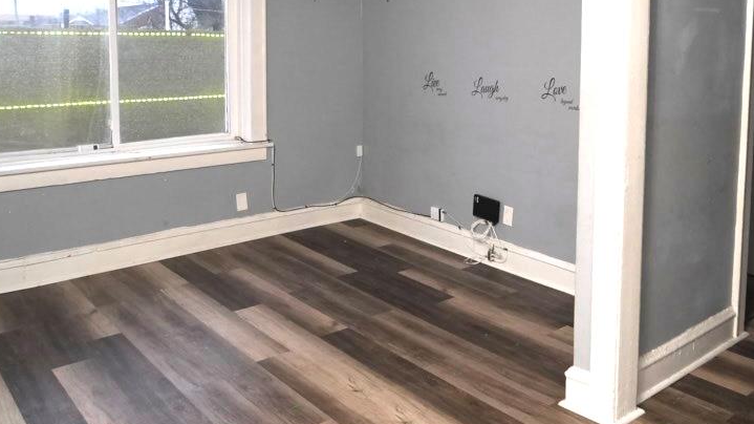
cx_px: 447
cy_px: 91
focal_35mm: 33
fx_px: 660
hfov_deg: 59.1
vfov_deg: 34.6
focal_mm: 14
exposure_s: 1/160
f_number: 2.8
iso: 2000
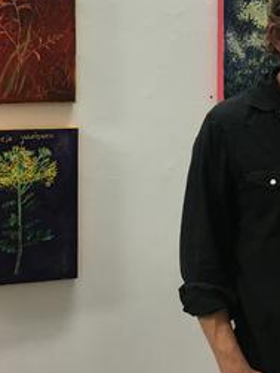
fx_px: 744
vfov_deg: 27.5
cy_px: 70
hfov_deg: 21.3
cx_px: 157
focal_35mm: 69
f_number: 2.2
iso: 40
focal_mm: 4.15
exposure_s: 1/33
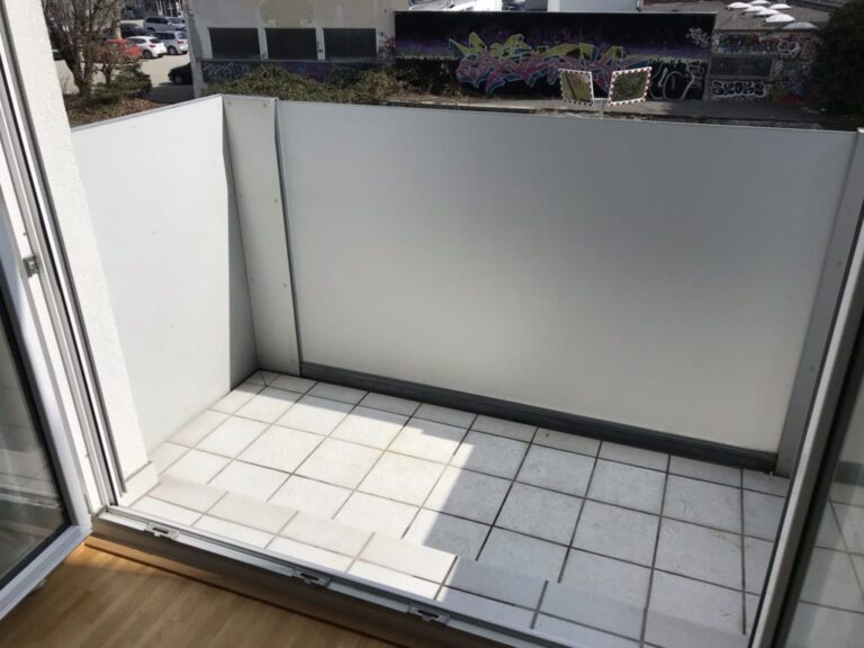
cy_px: 324
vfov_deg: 49.7
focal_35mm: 28
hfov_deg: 63.4
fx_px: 699
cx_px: 432
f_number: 1.8
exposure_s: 1/5319
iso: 20
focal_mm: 3.99
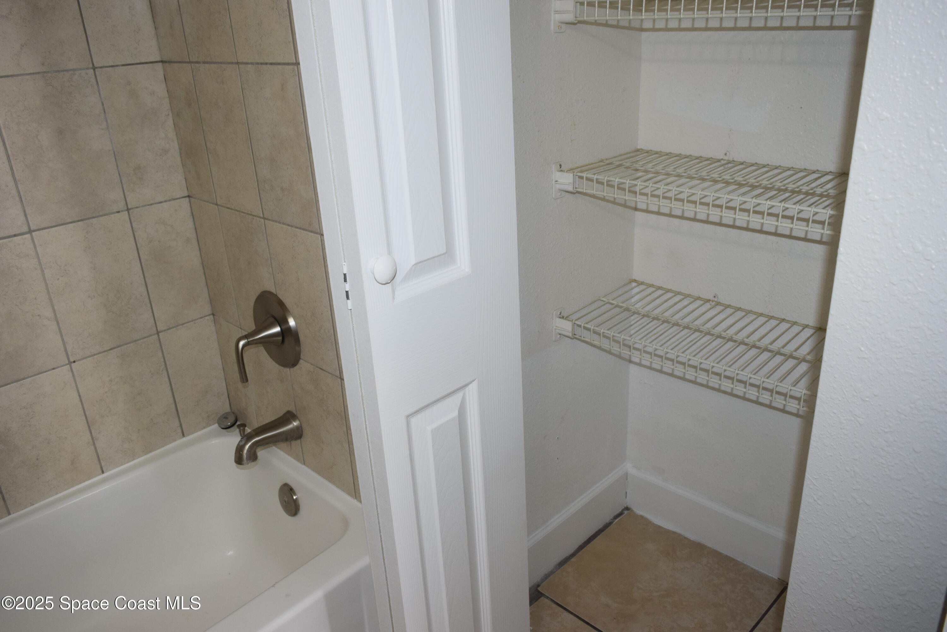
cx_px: 474
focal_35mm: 27
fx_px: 710
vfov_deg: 47.9
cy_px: 316
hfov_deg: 67.4
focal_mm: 18
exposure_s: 1/100
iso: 800
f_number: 5
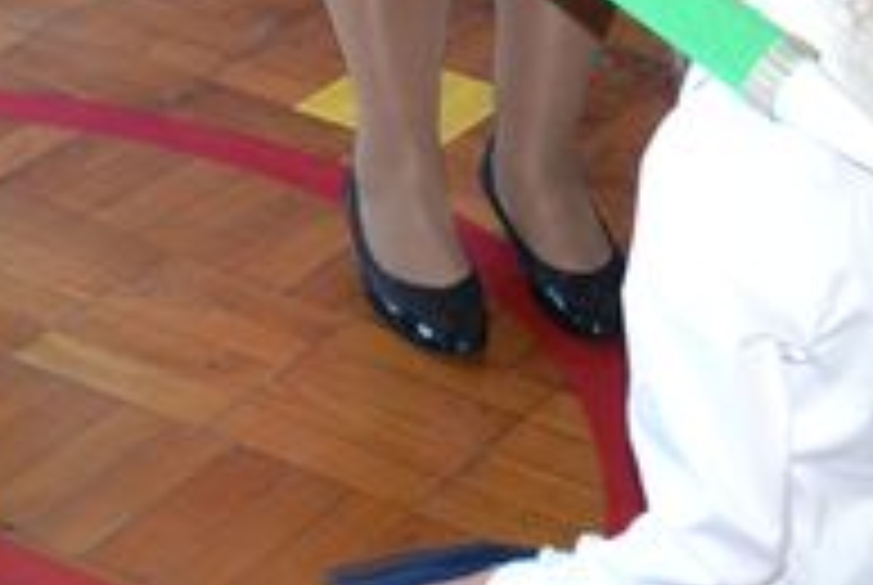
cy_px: -513
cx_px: 454
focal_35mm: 125
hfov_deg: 16.4
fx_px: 3036
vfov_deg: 10.3
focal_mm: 18
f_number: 3.5
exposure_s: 1/60
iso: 1000
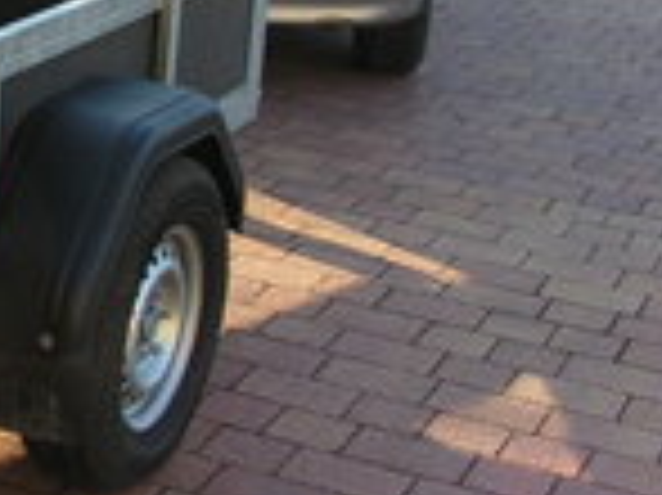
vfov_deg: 15.0
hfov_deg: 18.8
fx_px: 1873
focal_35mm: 98
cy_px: 81
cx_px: -153
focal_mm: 6
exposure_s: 1/160
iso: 64
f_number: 3.2
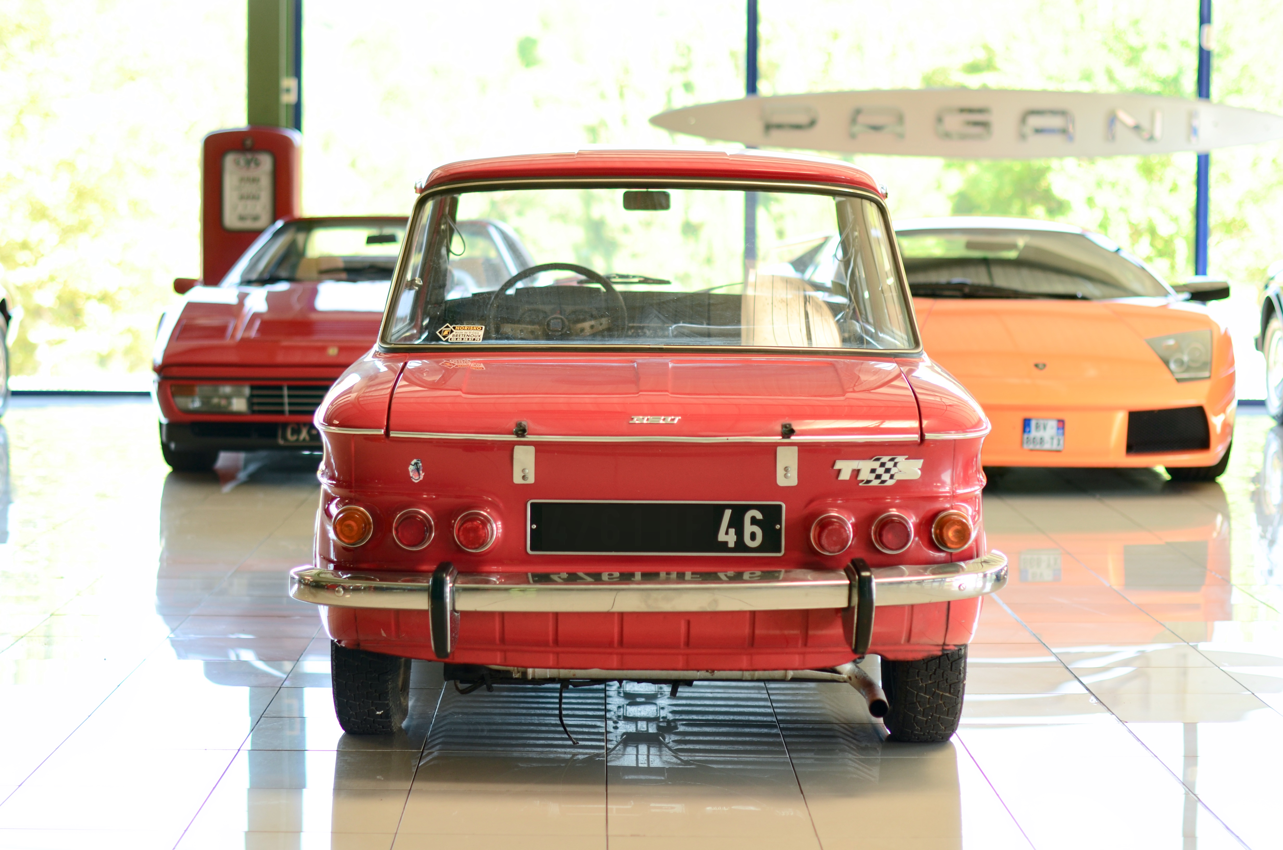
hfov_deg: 27.0
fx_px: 2667
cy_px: 425
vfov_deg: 18.1
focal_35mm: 75
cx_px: 642
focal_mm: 50
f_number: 2
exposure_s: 1/200
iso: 160
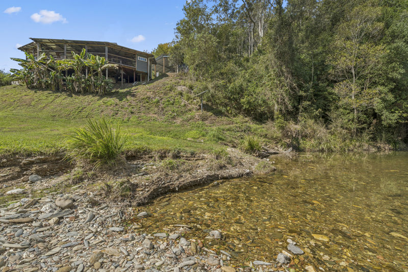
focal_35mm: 16
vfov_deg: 72.0
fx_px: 187
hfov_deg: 95.0
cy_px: 136
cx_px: 204
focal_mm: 16.5
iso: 200
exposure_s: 1/200
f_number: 9
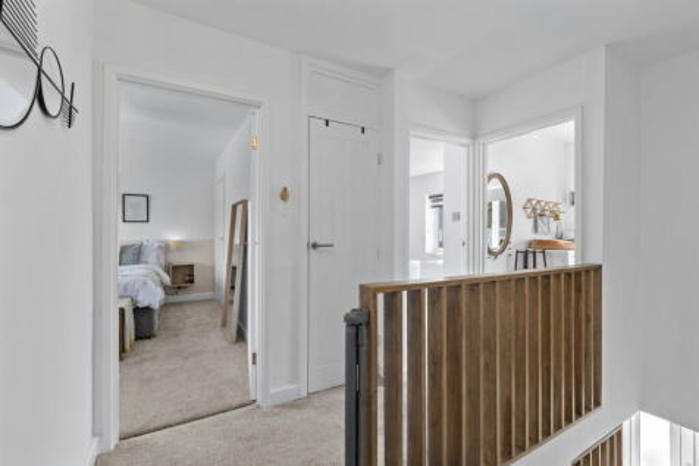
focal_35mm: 17
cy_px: 233
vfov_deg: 70.4
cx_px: 350
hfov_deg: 93.3
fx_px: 330
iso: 400
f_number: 8
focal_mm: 16
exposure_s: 1/13
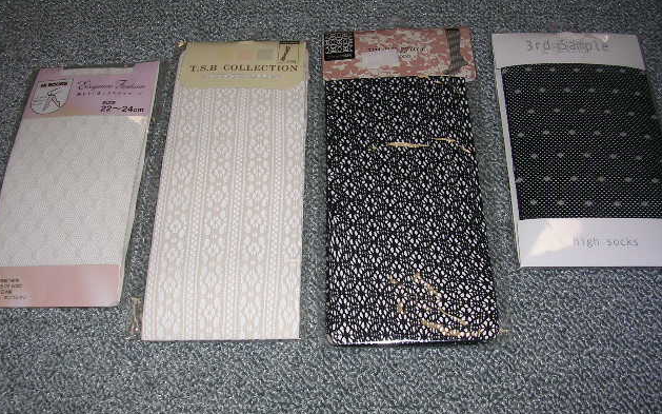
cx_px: 326
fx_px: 740
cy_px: 233
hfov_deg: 48.2
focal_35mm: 41
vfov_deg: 31.2
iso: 50
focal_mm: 5.8
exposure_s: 1/60.1
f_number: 2.8
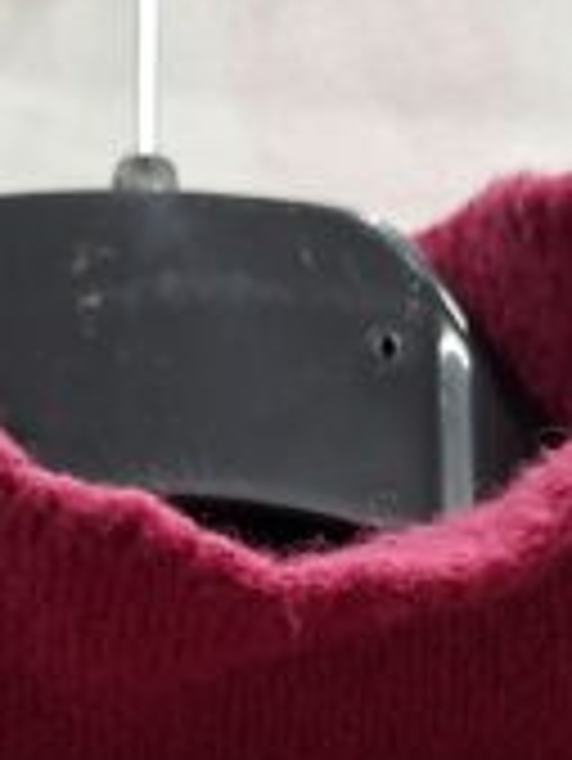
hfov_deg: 13.6
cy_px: 1466
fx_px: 2398
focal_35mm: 109
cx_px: 270
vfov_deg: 15.0
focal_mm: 5.54
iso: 400
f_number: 1.8
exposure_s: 1/33
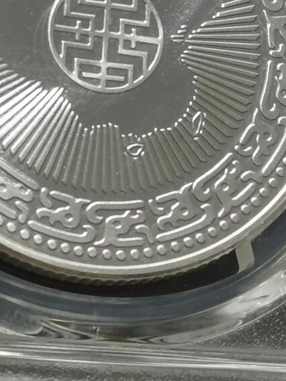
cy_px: -123
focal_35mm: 225
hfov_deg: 6.6
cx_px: 72
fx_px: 2479
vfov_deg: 8.7
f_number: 1.8
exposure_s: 1/155
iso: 50
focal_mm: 5.58
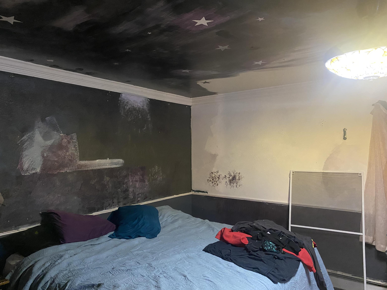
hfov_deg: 67.3
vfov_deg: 53.1
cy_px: 145
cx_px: 194
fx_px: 291
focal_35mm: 26
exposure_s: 1/30
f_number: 1.8
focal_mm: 4.25
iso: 640
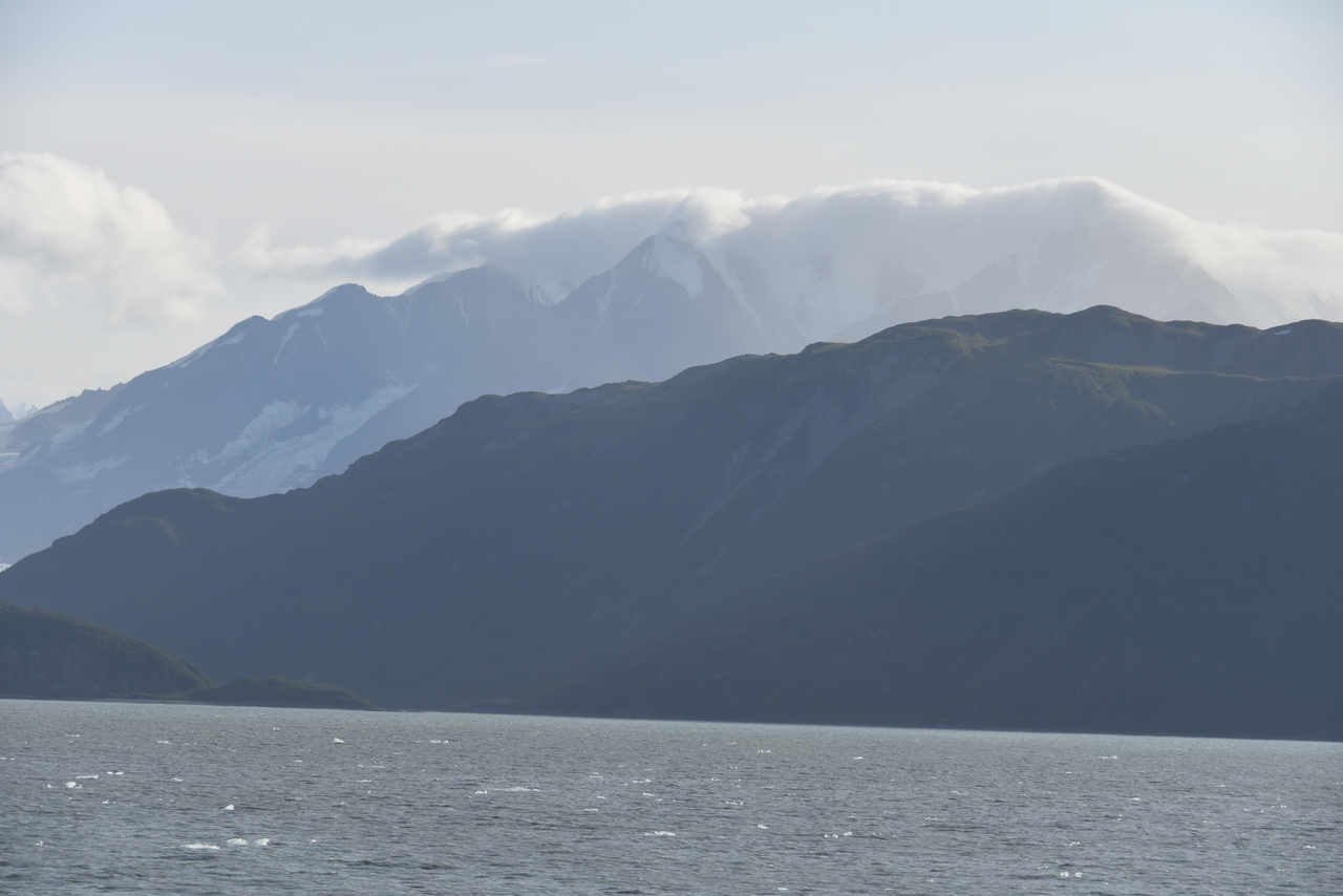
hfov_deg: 15.2
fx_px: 5037
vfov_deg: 10.2
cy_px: 448
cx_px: 672
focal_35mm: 135
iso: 100
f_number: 9
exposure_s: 1/320
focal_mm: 135
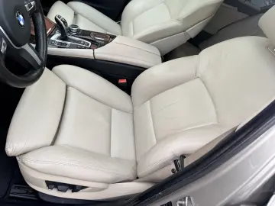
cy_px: 103
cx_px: 138
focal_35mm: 24
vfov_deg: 56.8
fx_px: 191
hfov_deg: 71.6
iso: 64
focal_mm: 6.76
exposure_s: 1/178
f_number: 1.78
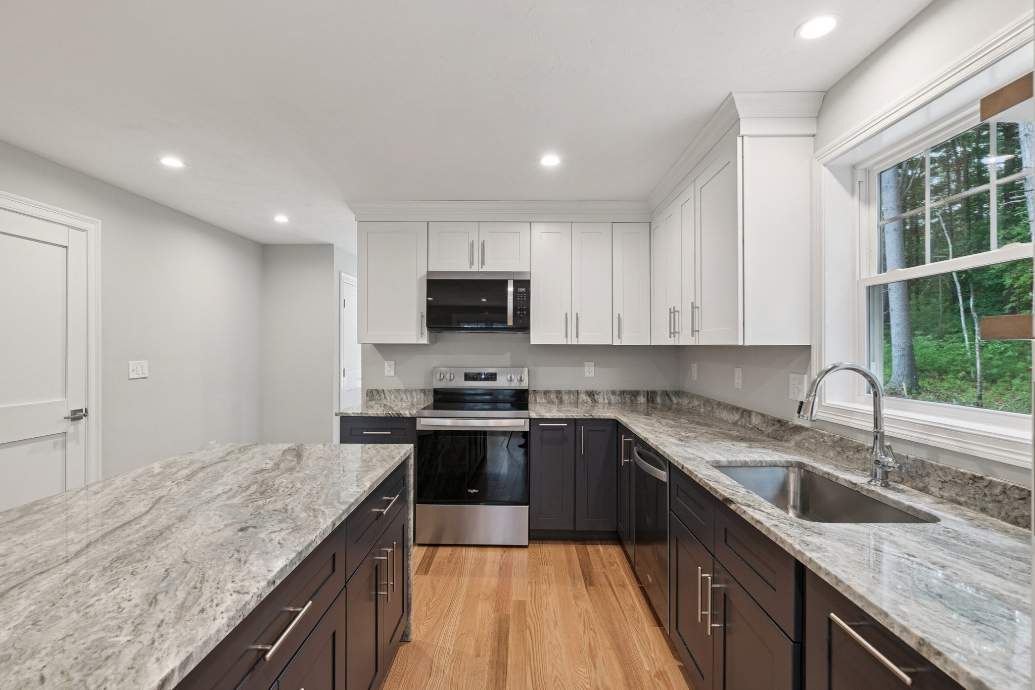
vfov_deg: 77.3
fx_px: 431
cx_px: 518
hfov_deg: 100.4
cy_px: 345
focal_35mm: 15
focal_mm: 10
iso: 320
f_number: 5.6
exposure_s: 1/17
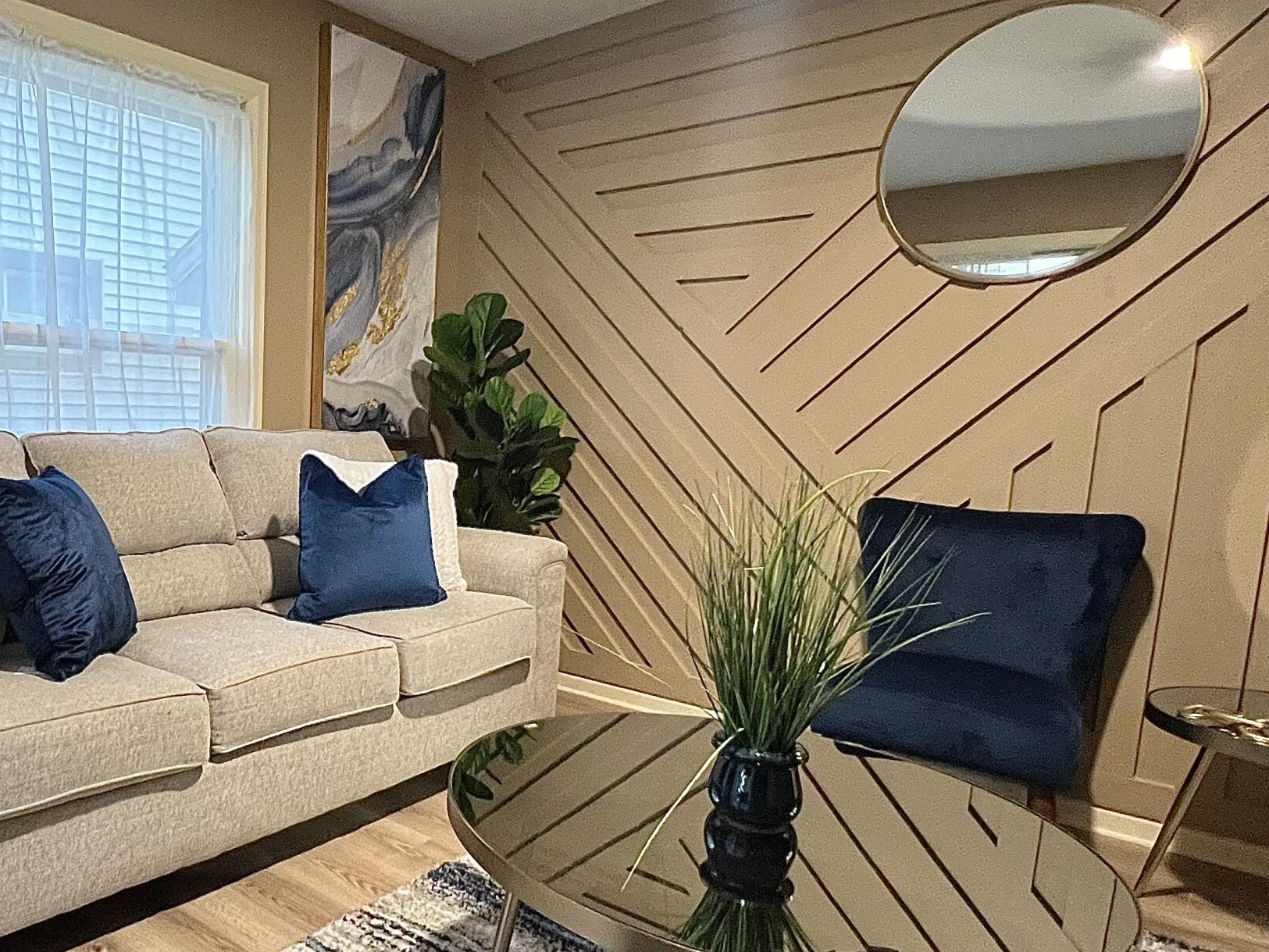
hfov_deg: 67.1
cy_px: 528
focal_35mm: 24
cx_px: 319
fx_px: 880
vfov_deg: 56.7
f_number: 1.8
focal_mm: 1.57
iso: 640
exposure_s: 1/60
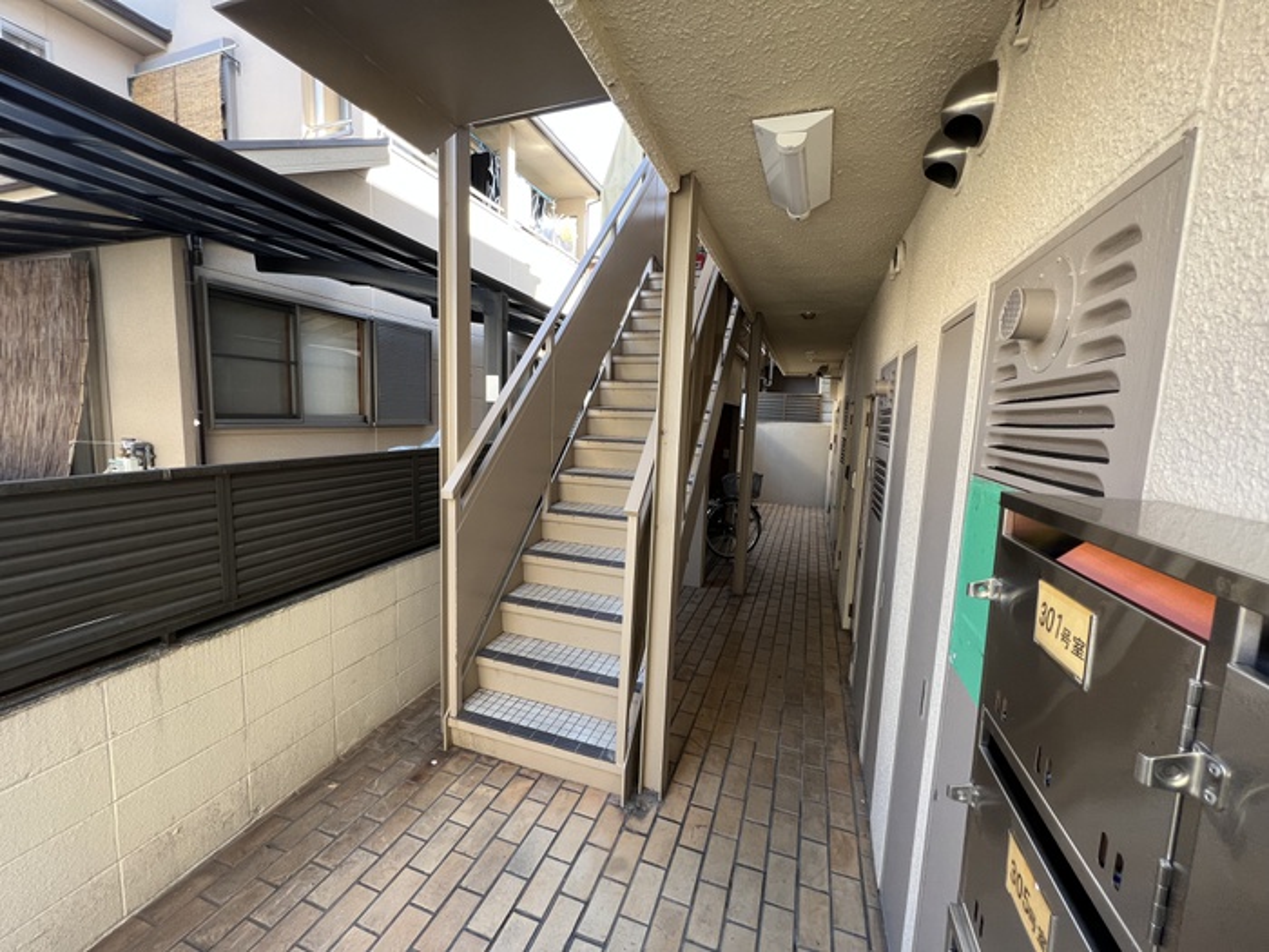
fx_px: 477
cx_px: 634
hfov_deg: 106.2
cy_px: 476
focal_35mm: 13
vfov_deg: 89.9
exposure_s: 1/122
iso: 80
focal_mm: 1.57
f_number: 1.8
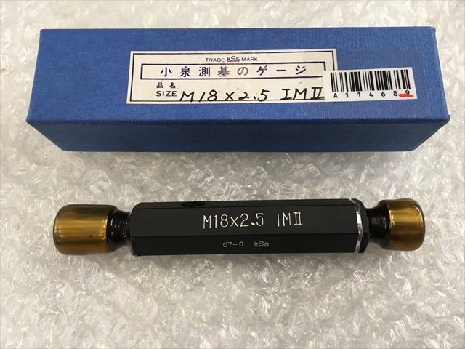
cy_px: 174
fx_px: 390
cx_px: 232
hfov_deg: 61.7
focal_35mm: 29
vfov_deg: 48.2
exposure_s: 1/30
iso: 25
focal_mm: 4.15
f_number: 2.2
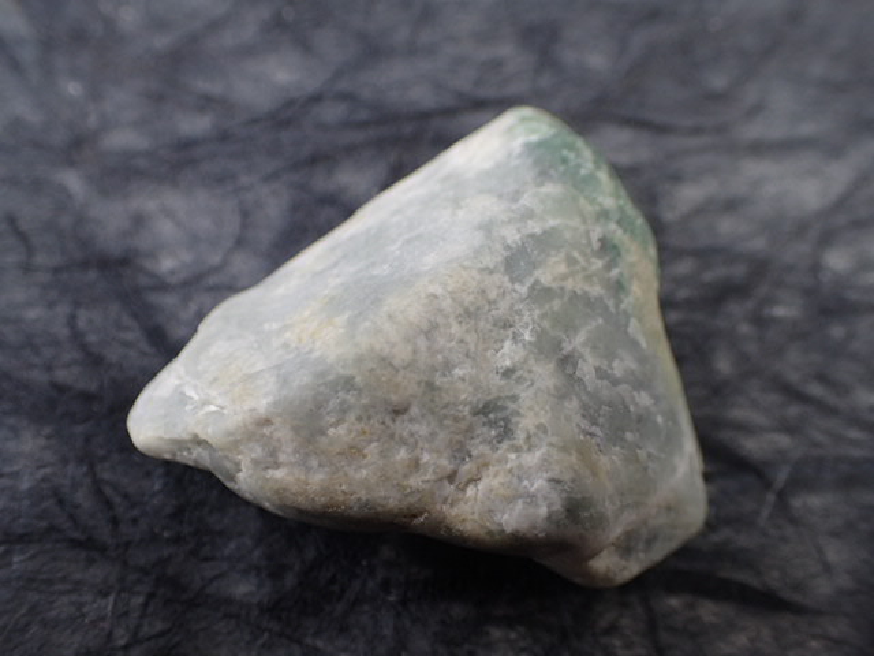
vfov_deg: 37.7
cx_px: 437
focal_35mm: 38
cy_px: 328
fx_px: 959
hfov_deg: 49.0
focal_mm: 6.86
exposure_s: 1/160
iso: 125
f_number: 2.7
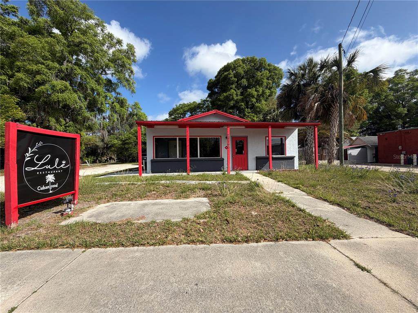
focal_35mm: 14
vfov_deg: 85.7
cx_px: 209
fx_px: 169
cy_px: 156
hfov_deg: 102.1
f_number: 2.2
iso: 25
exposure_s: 1/770
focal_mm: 2.22
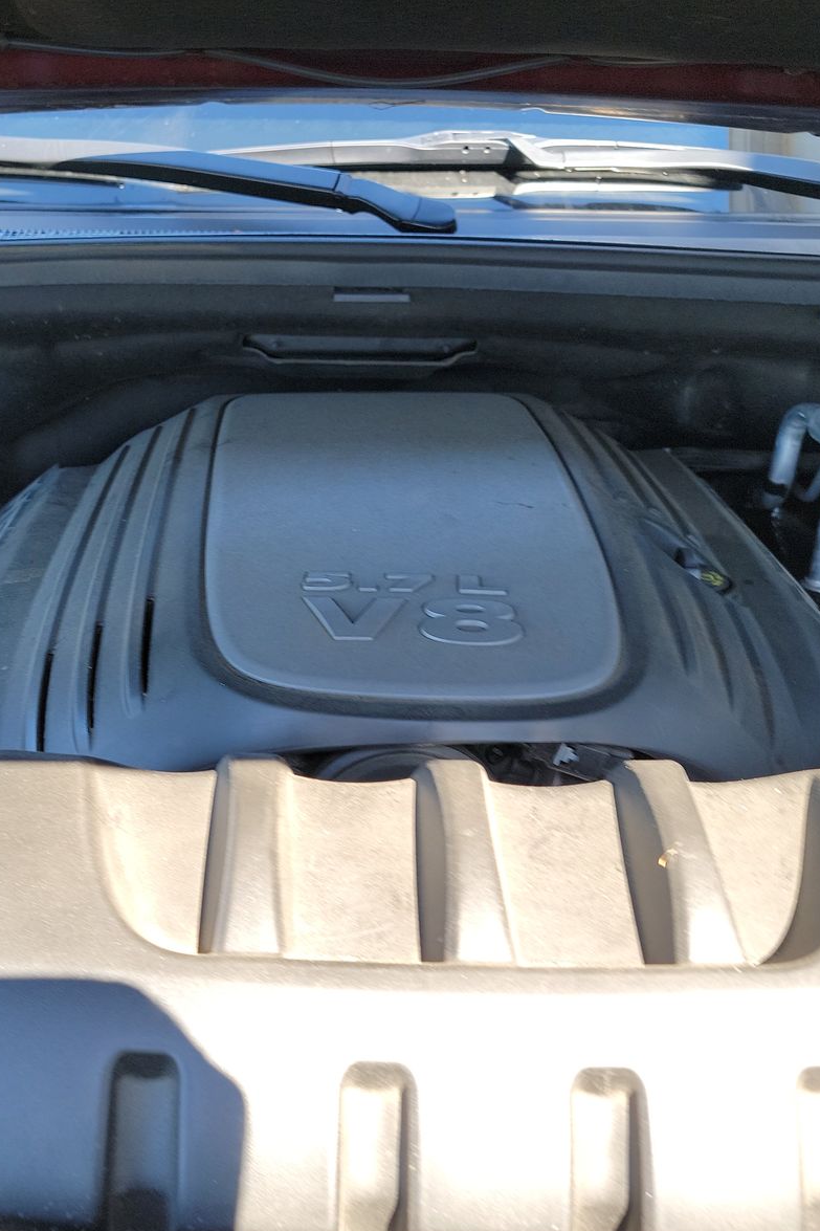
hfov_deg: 38.6
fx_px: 1162
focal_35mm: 34
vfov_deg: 55.8
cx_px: 293
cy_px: 628
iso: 50
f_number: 1.8
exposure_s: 1/59
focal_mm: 6.7
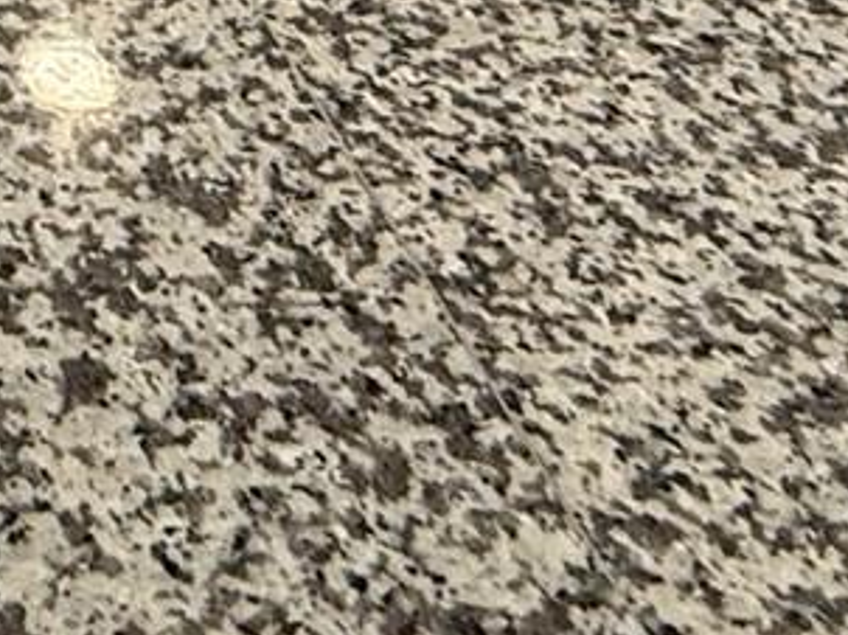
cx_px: -514
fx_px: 2325
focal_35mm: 95
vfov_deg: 9.7
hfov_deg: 17.9
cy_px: -1512
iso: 200
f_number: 2.2
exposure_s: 1/120
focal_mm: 2.22
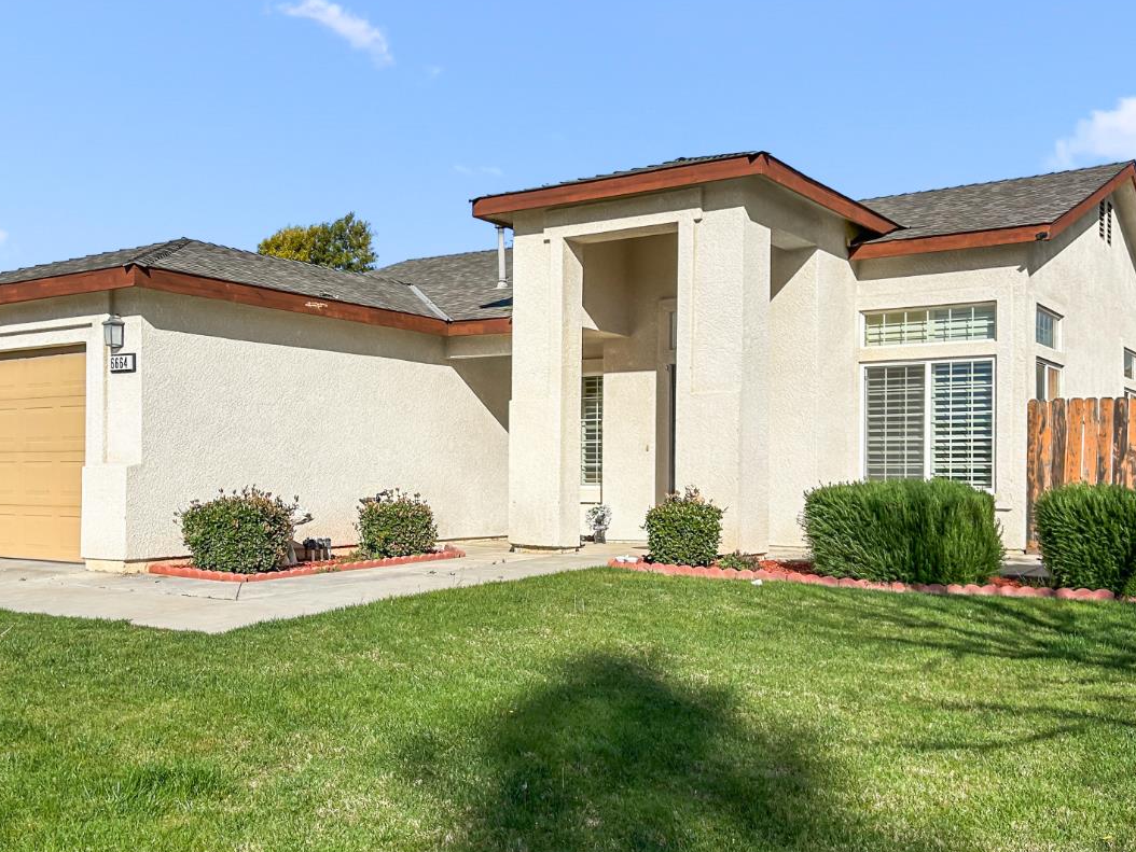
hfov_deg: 50.0
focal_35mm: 37
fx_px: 1215
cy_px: 487
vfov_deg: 38.6
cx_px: 498
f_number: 1.5
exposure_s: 1/8000
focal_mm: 5.7
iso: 50
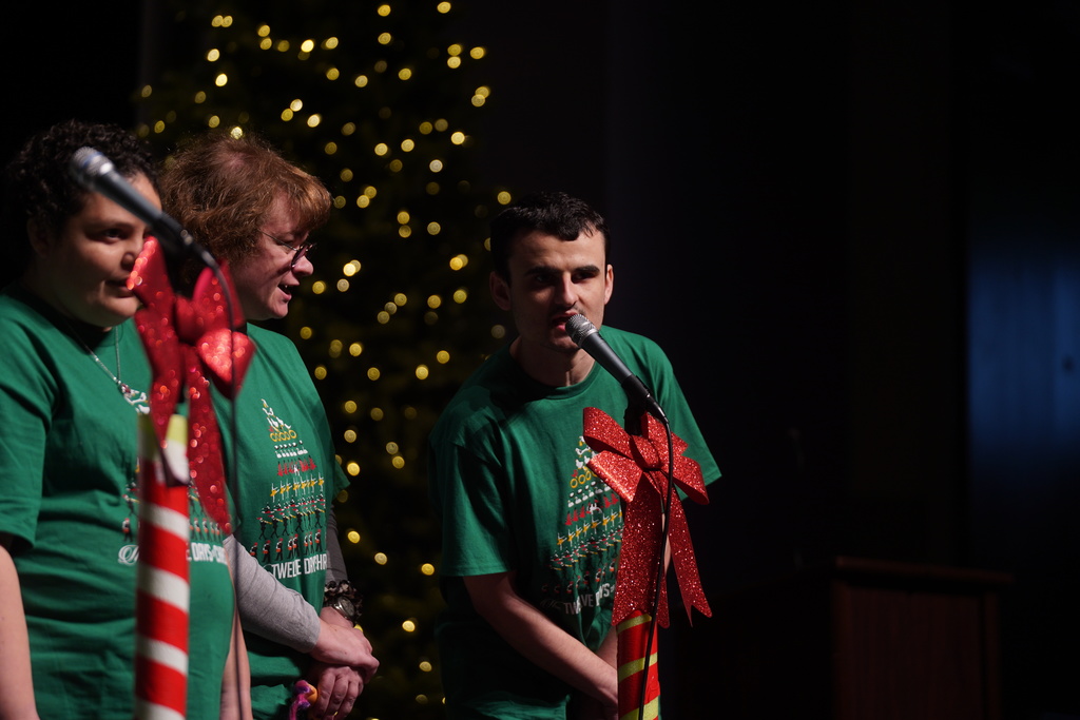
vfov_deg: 9.5
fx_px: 4350
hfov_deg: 14.2
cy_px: 360
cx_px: 540
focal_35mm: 145
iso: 200
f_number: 2.8
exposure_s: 1/125
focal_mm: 145
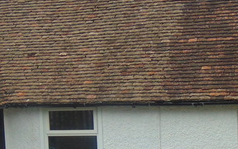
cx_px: 109
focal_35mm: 121
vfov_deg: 10.8
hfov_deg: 17.2
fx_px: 785
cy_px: 136
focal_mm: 5.8
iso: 80
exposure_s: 1/800
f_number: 3.2
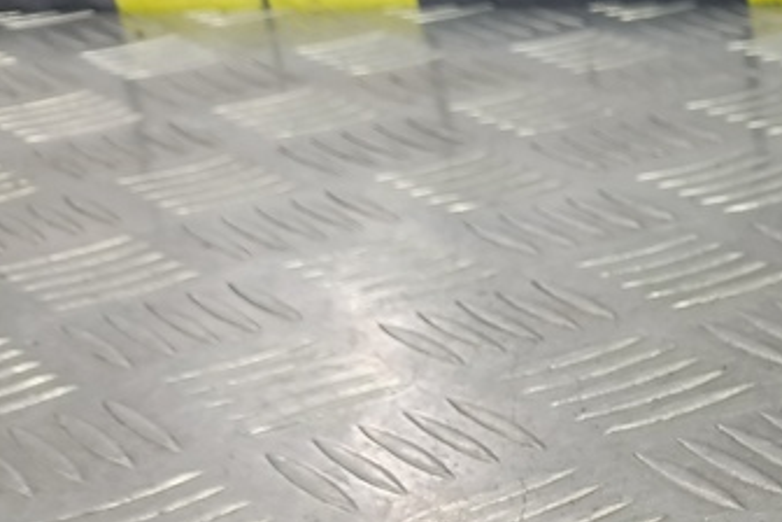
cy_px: 704
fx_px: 1586
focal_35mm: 73
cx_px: 1152
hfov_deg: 22.9
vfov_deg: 17.4
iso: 160
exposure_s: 1/50
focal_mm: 4.11
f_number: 1.6
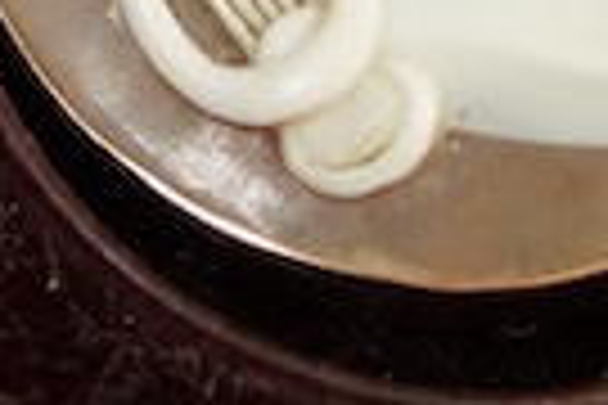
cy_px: -432
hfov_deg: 6.2
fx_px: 5083
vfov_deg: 4.5
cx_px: -1401
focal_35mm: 301
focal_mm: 30
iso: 1250
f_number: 3.5
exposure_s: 1/160
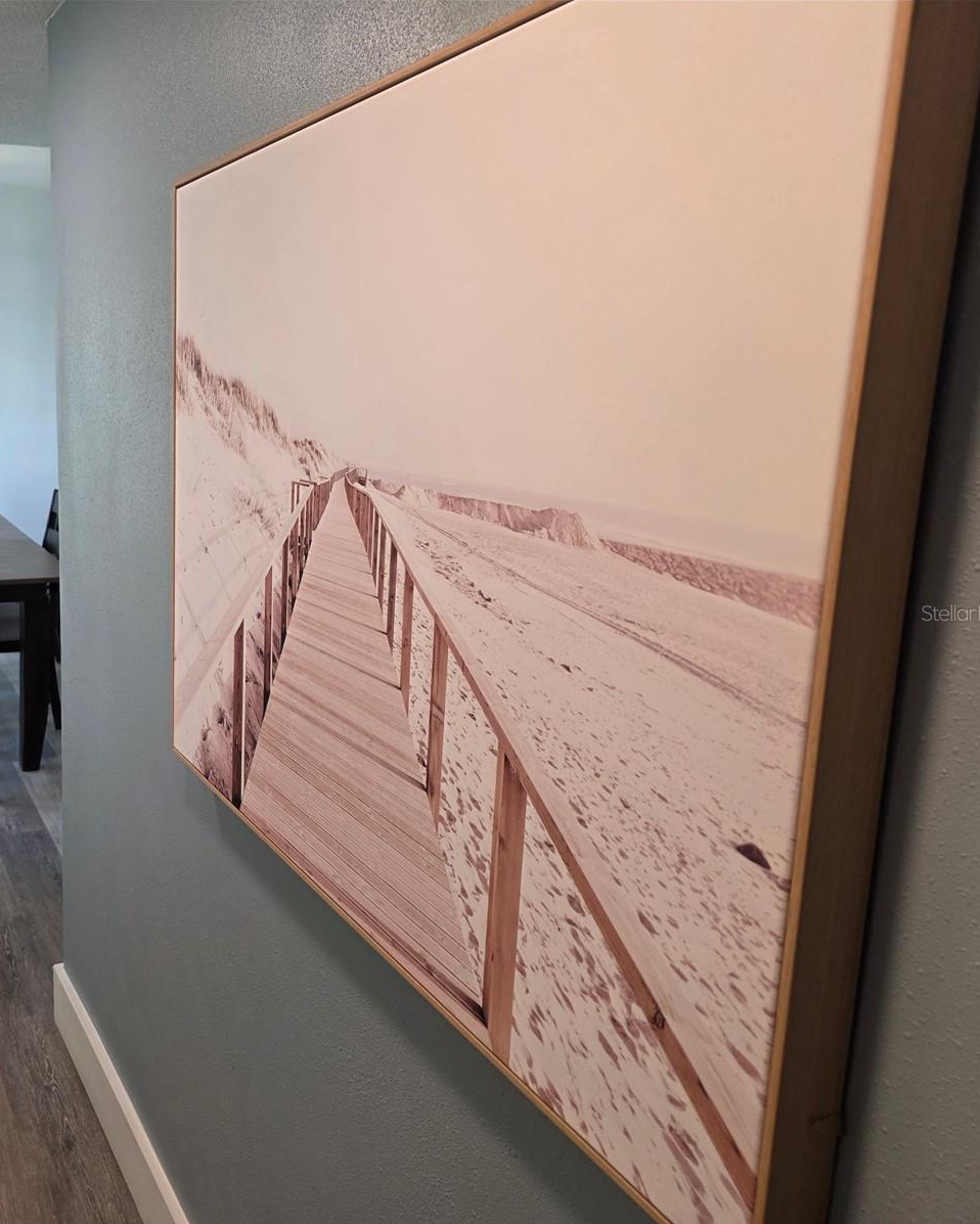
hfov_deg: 46.1
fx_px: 1087
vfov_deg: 58.8
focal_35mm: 30
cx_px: 199
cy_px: 613
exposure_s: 1/120
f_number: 1.7
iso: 125
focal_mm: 6.3
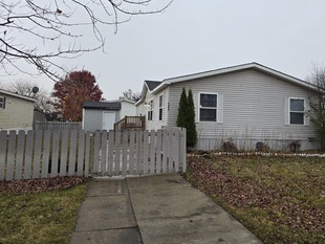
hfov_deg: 67.1
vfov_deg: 53.1
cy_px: 114
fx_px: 244
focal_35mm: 26
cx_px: 179
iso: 32
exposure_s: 1/180
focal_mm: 6.3
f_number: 1.7
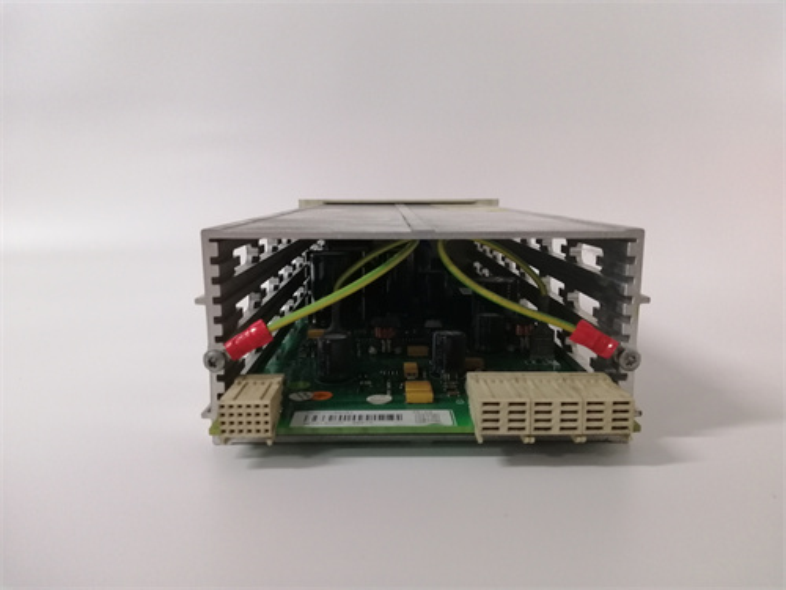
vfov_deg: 53.1
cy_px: 295
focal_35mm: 26
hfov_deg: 67.3
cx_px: 393
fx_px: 590
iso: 200
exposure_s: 1/33.3
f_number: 2.2
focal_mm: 3.81
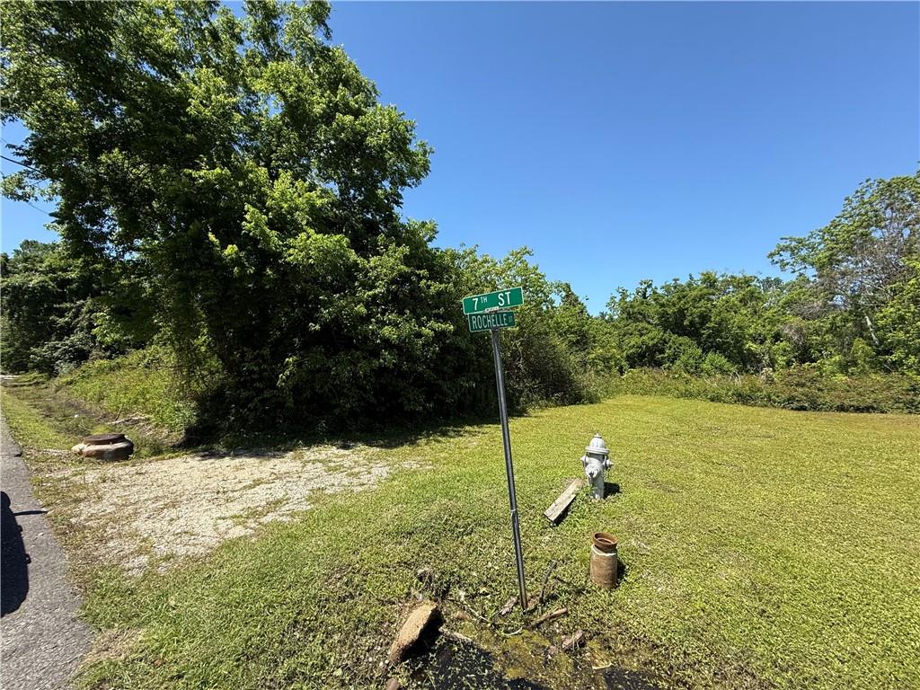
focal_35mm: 14
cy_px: 345
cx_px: 460
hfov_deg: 102.1
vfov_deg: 85.7
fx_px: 372
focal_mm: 2.22
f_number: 2.2
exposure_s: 1/1017
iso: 50
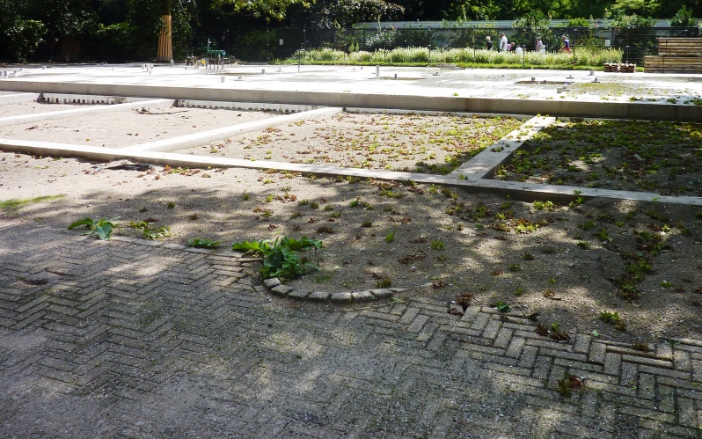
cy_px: 103
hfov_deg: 56.6
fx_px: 651
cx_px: 375
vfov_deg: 36.3
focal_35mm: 34
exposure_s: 1/320
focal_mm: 4.1
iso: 80
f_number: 4
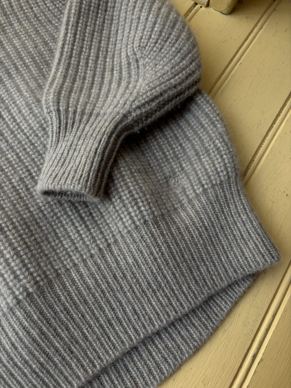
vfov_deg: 67.3
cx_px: 146
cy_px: 194
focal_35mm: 26
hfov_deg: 53.1
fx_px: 291
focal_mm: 5.96
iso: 125
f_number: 1.6
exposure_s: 1/73
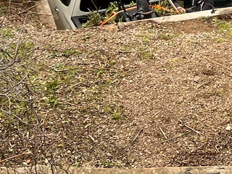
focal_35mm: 131
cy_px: -34
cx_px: 307
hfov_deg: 14.4
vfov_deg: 11.1
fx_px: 878
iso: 40
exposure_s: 1/262
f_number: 1.6
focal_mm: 5.1
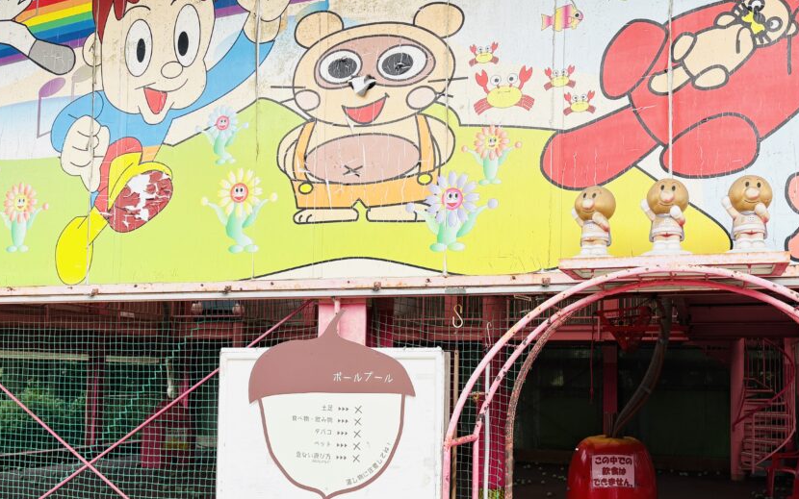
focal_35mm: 34
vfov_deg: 36.8
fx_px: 740
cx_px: 479
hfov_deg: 56.3
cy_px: 337
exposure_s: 1/1287
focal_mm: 5.96
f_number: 1.6
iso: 50
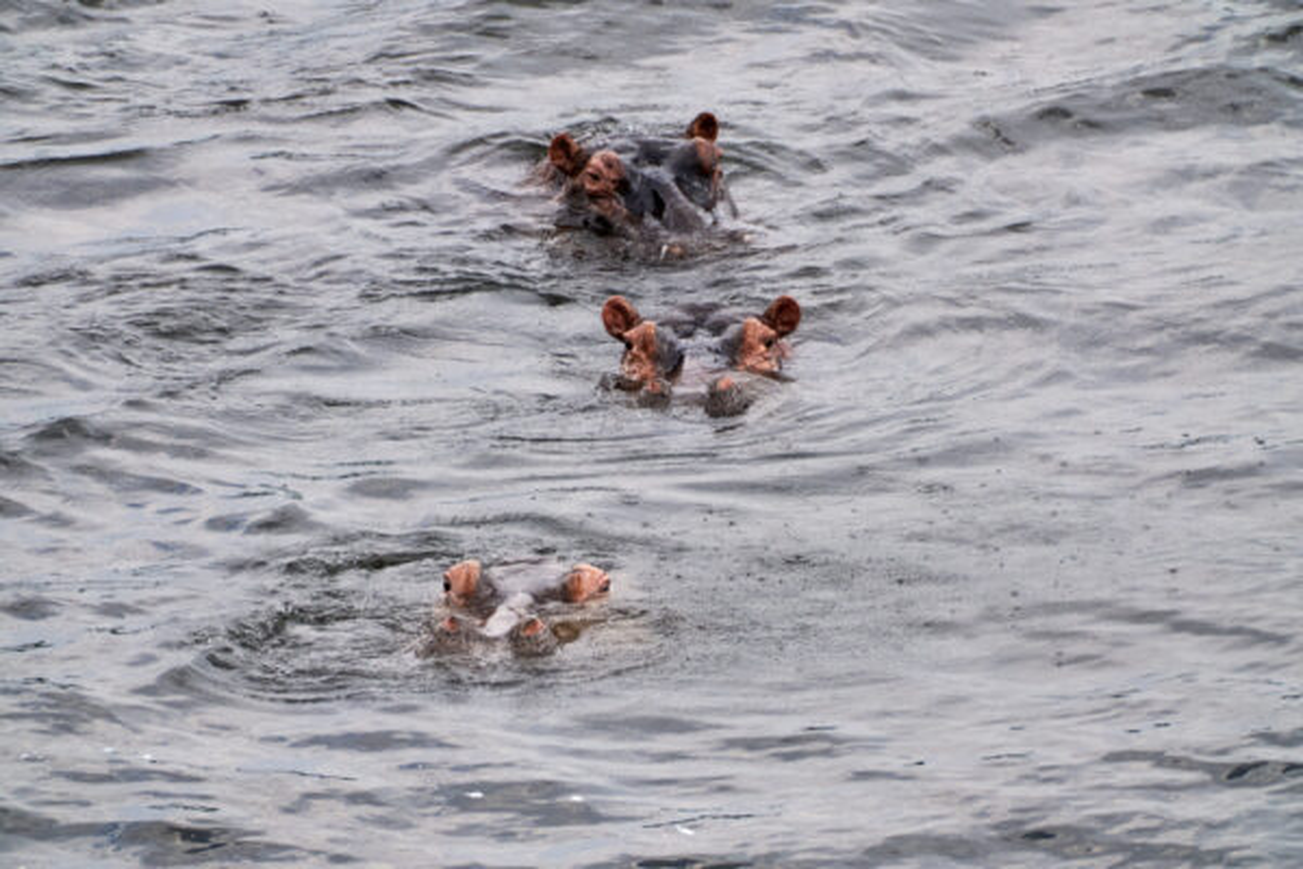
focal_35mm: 800
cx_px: 652
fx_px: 28953
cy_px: 434
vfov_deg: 1.7
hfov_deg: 2.6
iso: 2000
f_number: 16
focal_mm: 800
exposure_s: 1/640
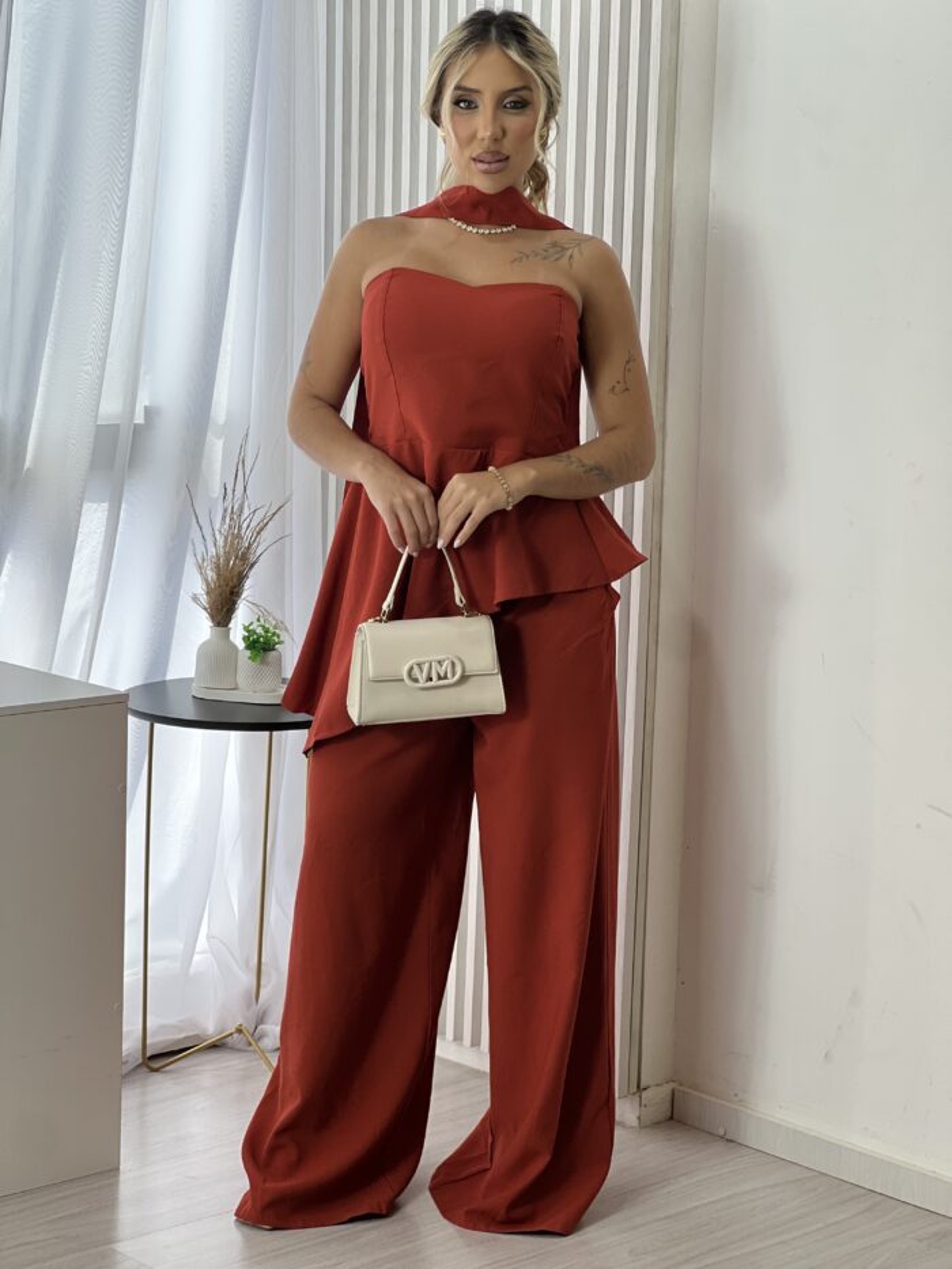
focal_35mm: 77
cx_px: 476
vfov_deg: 25.3
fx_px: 2823
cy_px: 634
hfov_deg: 19.1
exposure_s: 1/120
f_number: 2.8
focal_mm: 9
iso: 50
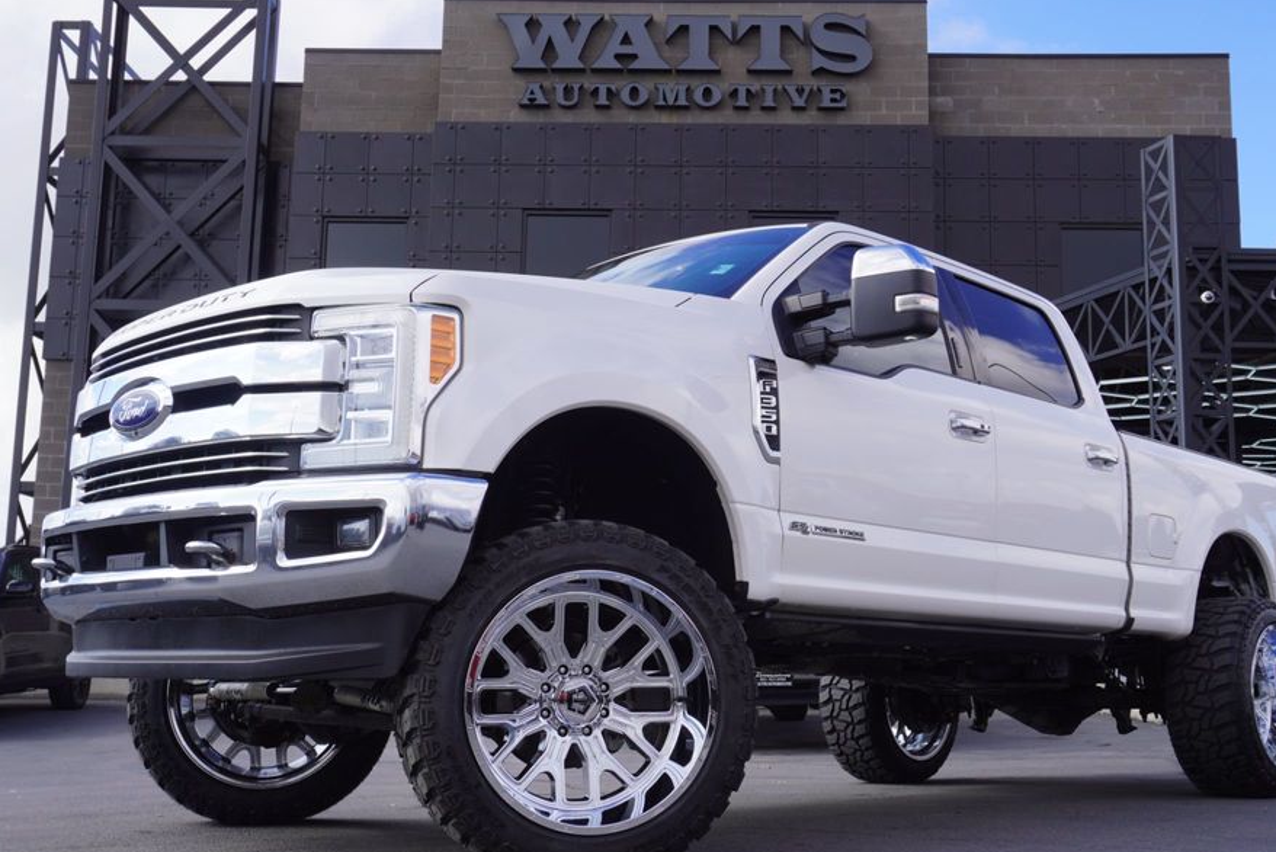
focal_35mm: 42
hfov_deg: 46.4
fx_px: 1489
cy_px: 441
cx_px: 663
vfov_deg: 31.9
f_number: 7.1
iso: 100
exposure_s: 1/200
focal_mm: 24
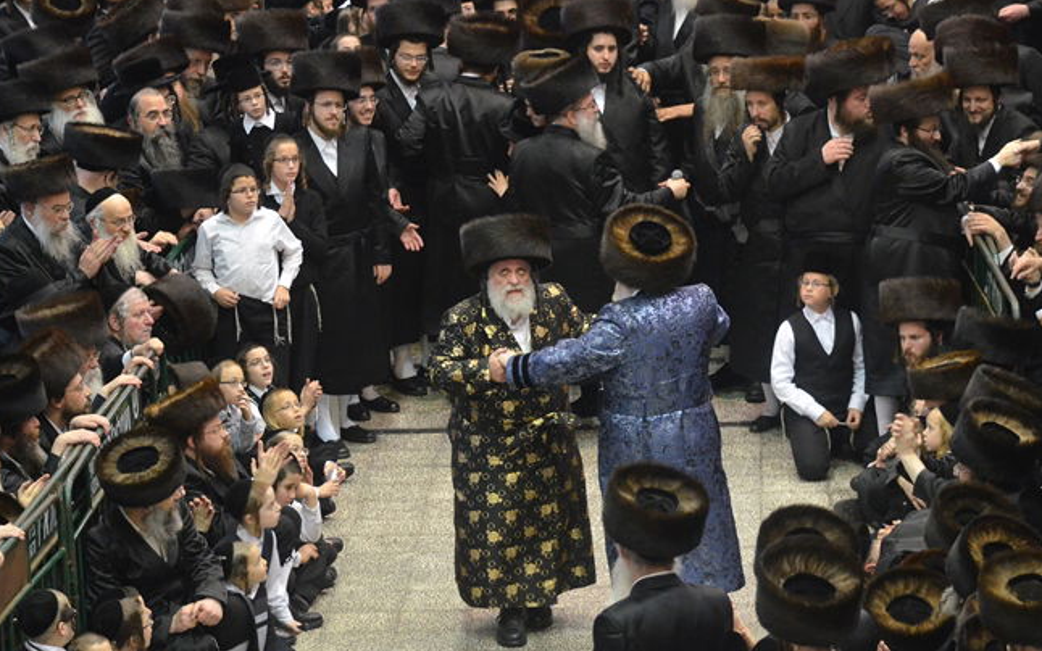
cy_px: 396
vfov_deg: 6.9
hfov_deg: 11.1
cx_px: 555
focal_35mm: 189
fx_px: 5368
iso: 3200
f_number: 4.8
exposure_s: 1/80
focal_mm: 100
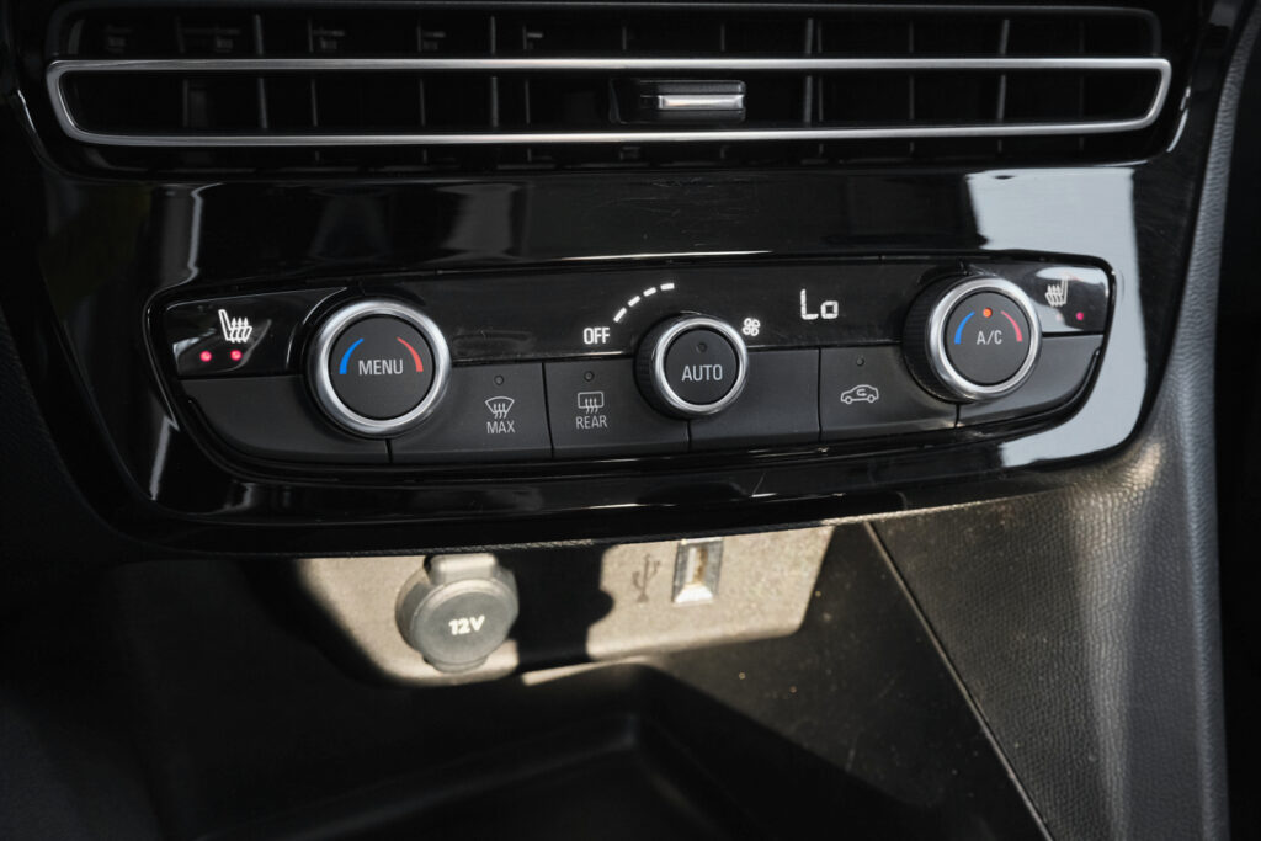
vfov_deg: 32.6
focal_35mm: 41
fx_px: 1436
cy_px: 420
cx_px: 630
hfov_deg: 47.4
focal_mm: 27.1
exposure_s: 1/50
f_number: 9
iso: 2000
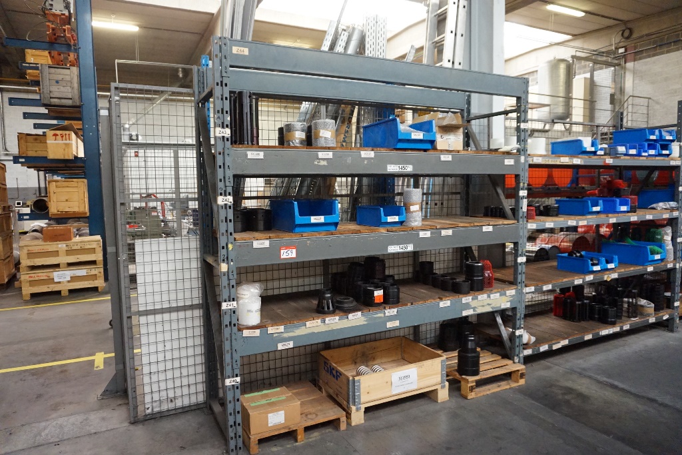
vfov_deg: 53.1
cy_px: 228
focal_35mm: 24
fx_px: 455
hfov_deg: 73.7
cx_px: 341
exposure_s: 1/160
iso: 3200
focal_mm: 16
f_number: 3.5
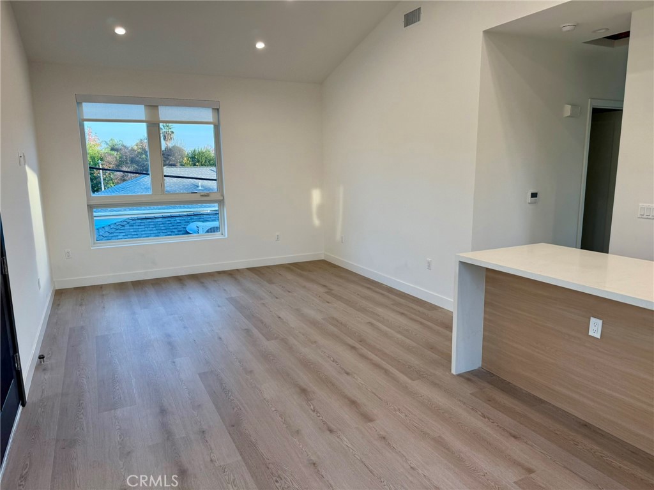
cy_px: 245
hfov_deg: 71.6
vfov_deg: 56.8
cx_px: 327
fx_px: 453
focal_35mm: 24
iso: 80
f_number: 1.78
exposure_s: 1/178
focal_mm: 6.76
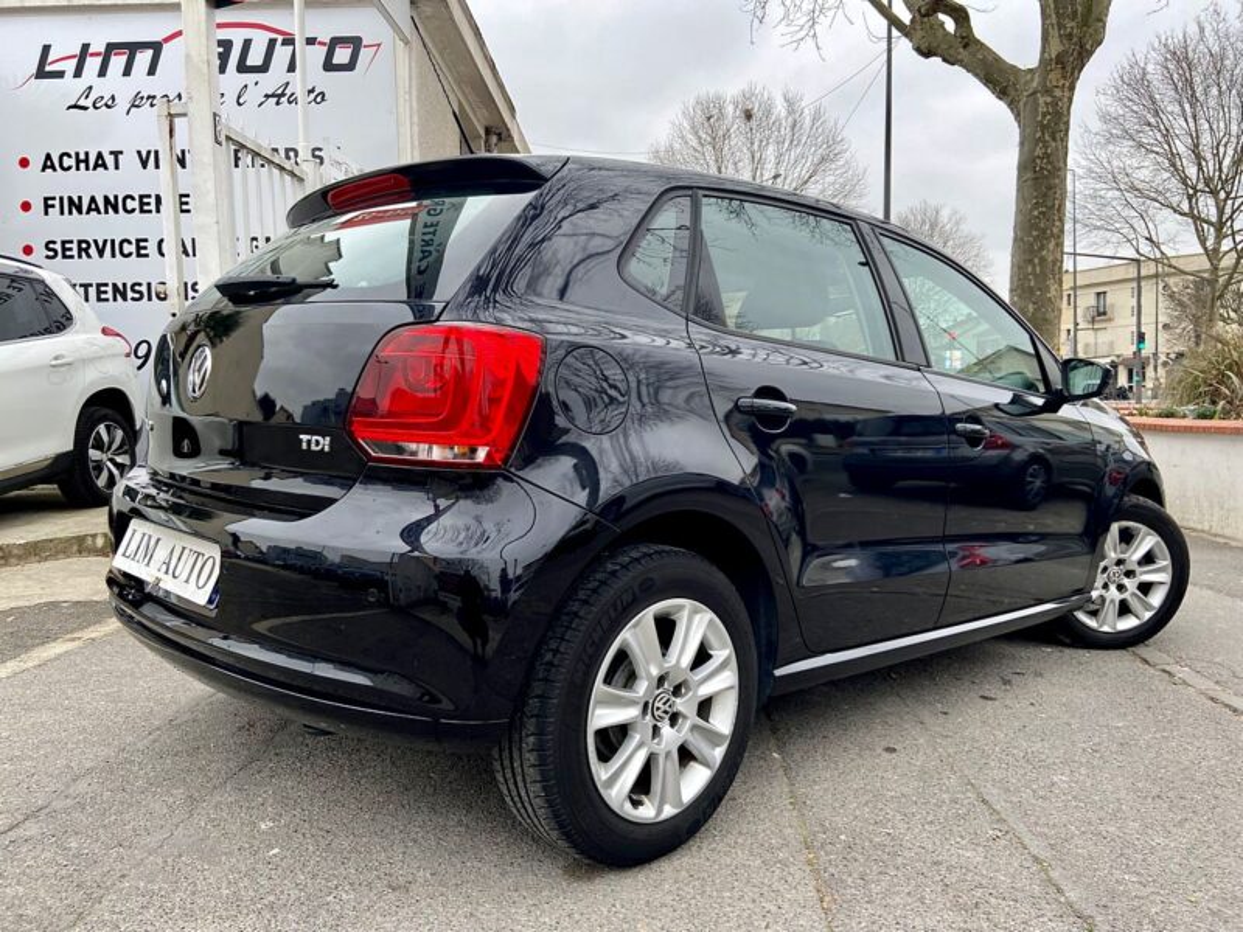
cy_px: 466
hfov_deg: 67.3
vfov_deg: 53.1
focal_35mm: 26
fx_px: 934
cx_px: 622
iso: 32
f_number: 1.8
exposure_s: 1/323
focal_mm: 4.25
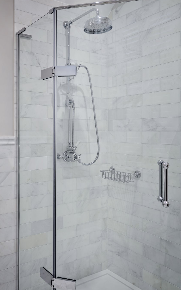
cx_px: 22
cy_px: 144
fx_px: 245
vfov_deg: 61.2
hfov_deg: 38.2
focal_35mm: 31
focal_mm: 20
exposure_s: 1/6
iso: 200
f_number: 8
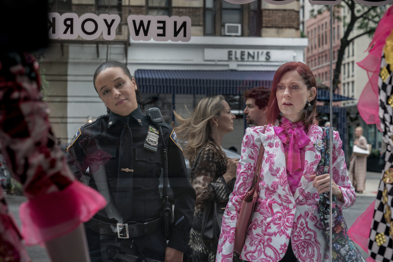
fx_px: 622
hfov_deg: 35.1
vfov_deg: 23.8
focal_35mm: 57
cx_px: 196
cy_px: 131
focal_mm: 57
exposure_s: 1/500
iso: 640
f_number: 5
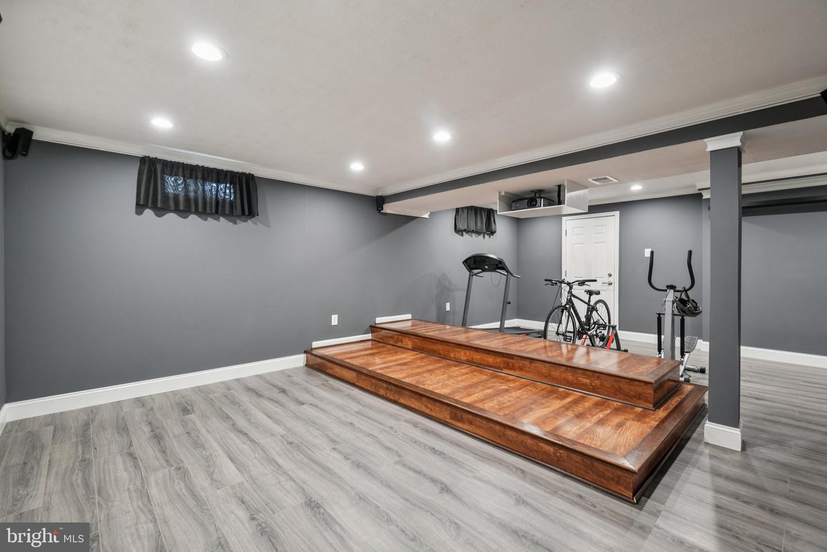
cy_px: 276
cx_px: 414
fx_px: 345
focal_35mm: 15
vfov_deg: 77.3
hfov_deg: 100.4
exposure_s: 1/2.5
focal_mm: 10
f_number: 7.1
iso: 100
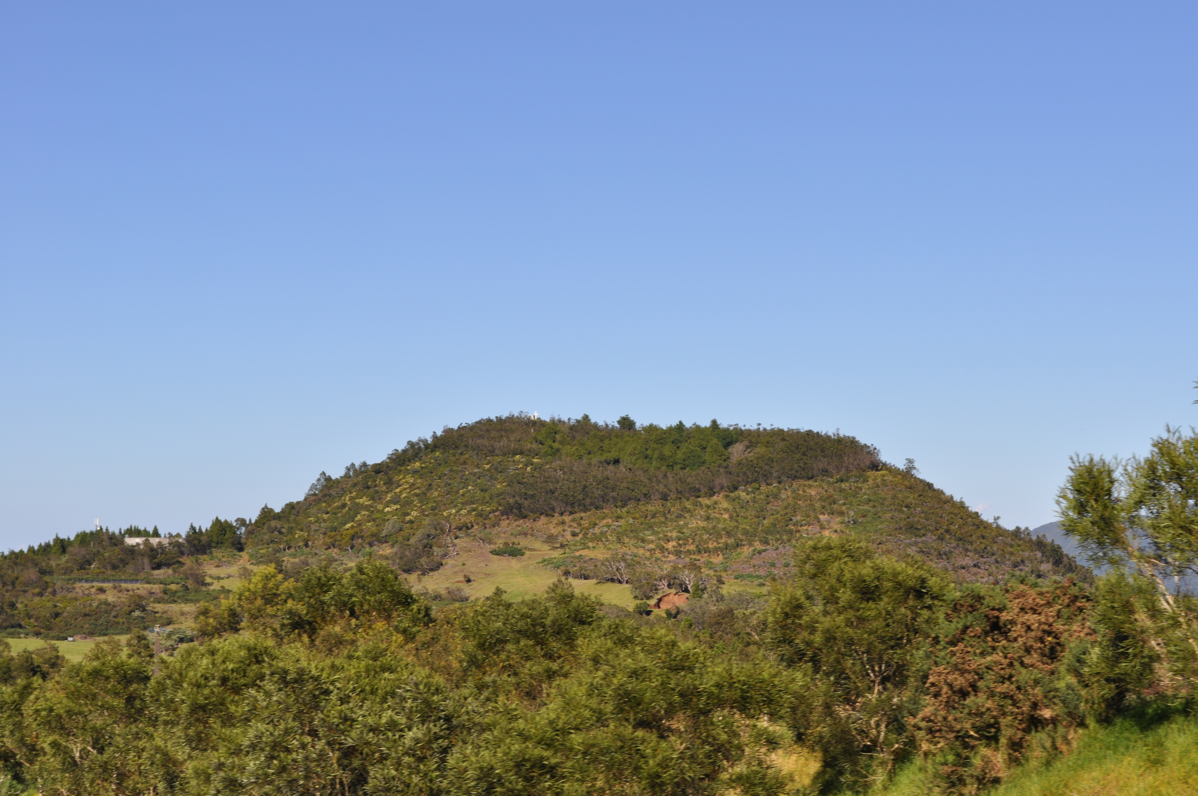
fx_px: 2742
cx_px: 599
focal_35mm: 82
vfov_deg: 16.5
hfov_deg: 24.6
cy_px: 398
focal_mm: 55
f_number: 10
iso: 200
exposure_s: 1/400
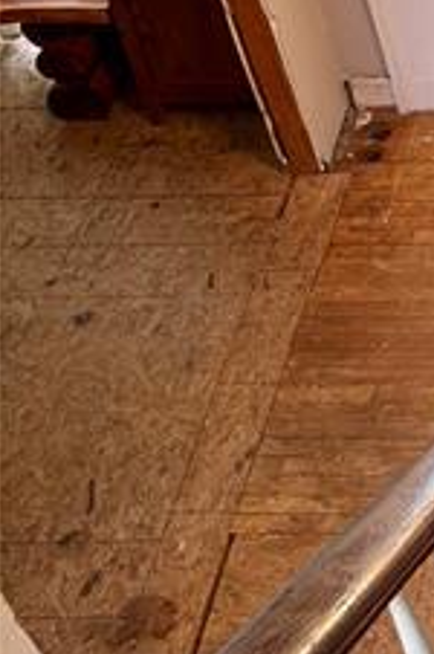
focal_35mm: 85
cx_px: 830
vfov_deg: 23.1
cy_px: 14
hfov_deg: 13.9
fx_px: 1542
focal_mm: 6.76
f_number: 1.78
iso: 160
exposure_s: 1/60
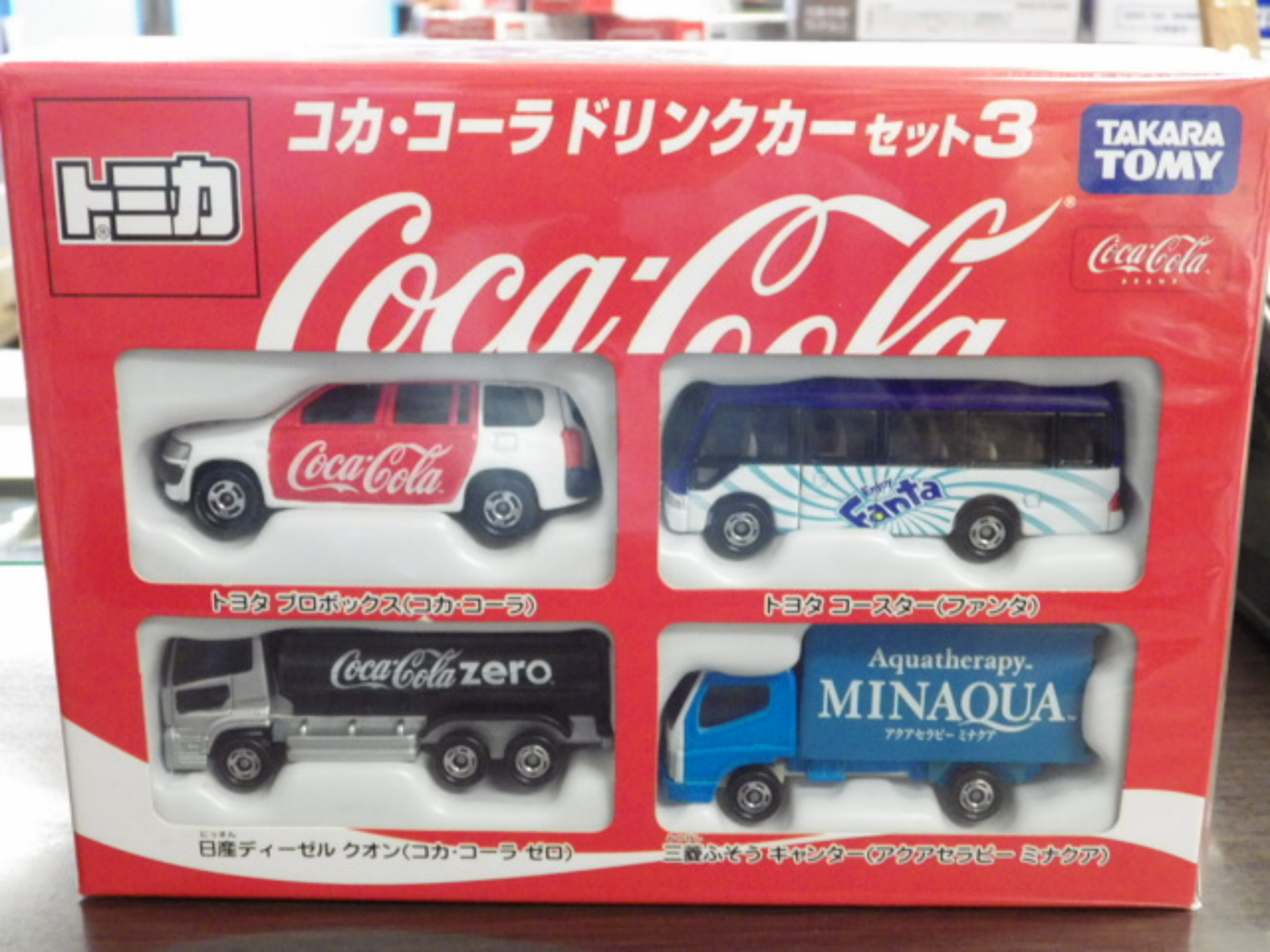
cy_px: 476
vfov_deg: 29.1
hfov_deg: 38.2
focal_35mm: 50
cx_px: 635
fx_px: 1834
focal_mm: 9
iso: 800
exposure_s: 1/25
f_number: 3.8
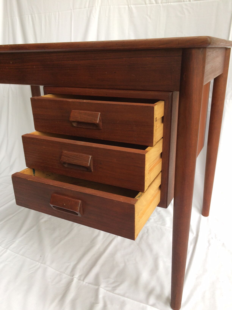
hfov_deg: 48.2
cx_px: 116
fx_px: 259
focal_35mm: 29
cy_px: 155
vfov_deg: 61.7
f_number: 2.2
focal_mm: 4.15
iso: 64
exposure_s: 1/100
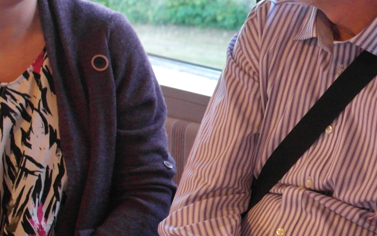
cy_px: 124
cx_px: 439
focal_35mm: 94
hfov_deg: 20.8
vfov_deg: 13.9
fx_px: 966
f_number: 3.5
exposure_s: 1/20
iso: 1600
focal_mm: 20
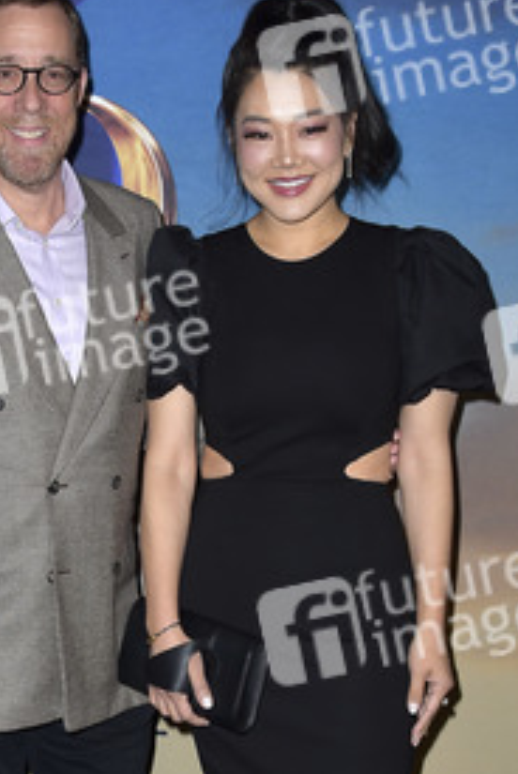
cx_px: 148
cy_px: 478
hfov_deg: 22.2
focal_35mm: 61
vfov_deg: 32.7
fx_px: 1313
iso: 320
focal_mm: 42
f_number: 6.3
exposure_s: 1/250
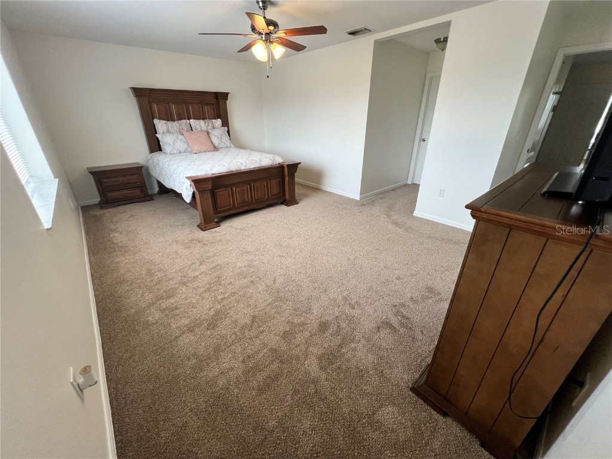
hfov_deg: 106.2
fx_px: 230
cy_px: 230
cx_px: 306
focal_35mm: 13
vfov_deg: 89.9
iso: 125
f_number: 1.8
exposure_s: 1/120
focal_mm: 1.57
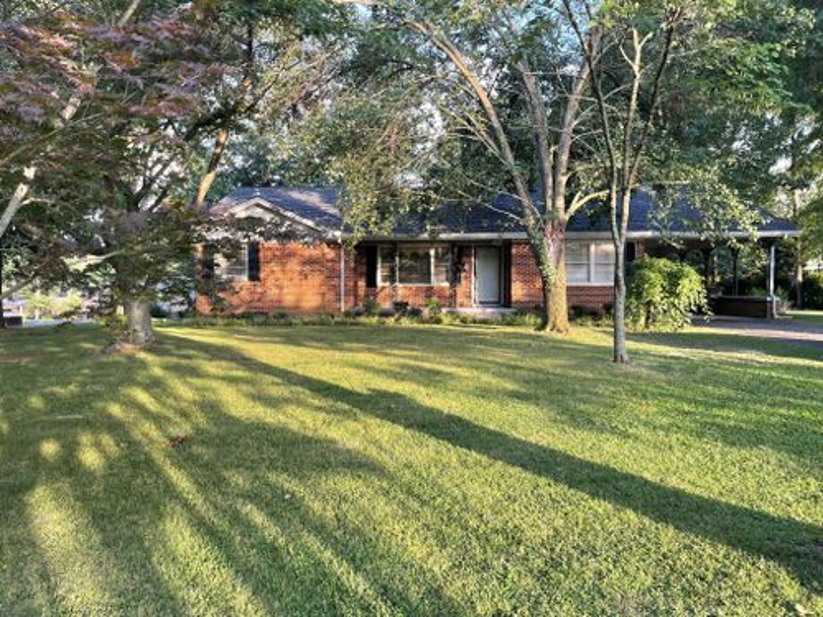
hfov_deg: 67.3
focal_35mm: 26
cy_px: 308
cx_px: 412
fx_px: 618
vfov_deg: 53.1
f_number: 1.6
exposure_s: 1/121
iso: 32
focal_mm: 4.2
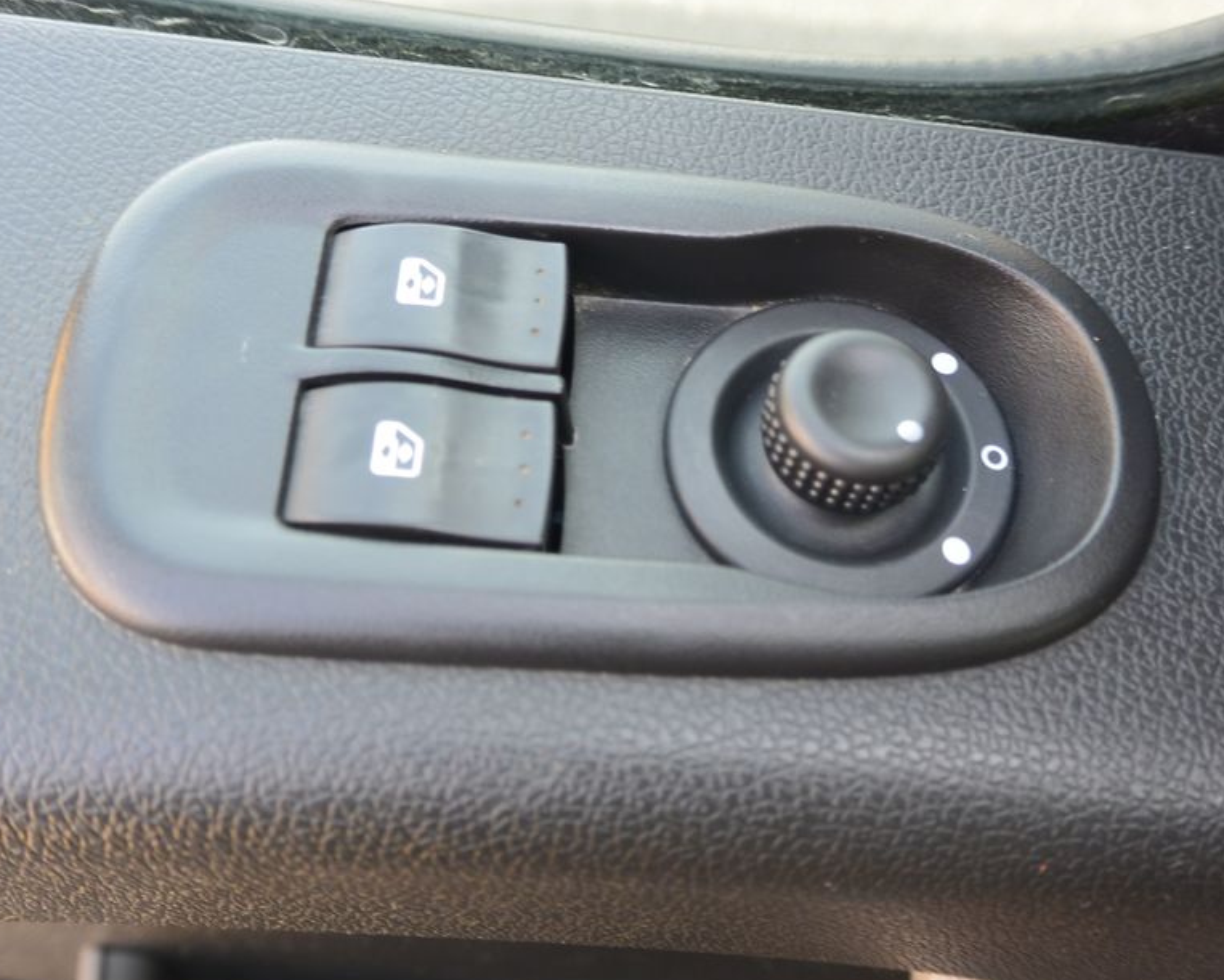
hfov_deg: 52.8
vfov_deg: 43.4
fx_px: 1232
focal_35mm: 34
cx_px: 642
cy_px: 500
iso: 160
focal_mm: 10
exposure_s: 1/60
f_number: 3.5
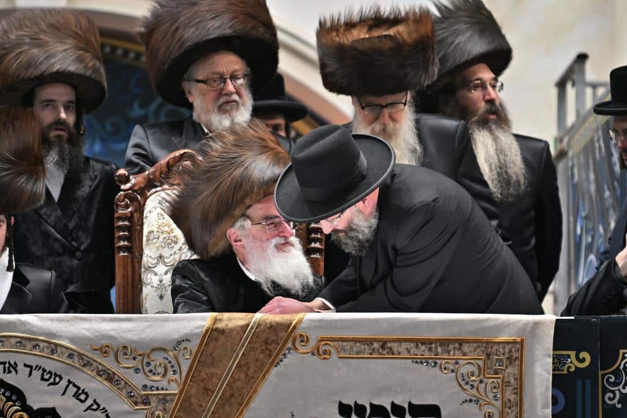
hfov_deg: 6.9
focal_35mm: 300
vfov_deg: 4.6
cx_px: 314
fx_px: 5223
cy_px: 209
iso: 250
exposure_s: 1/250
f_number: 2.8
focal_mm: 200
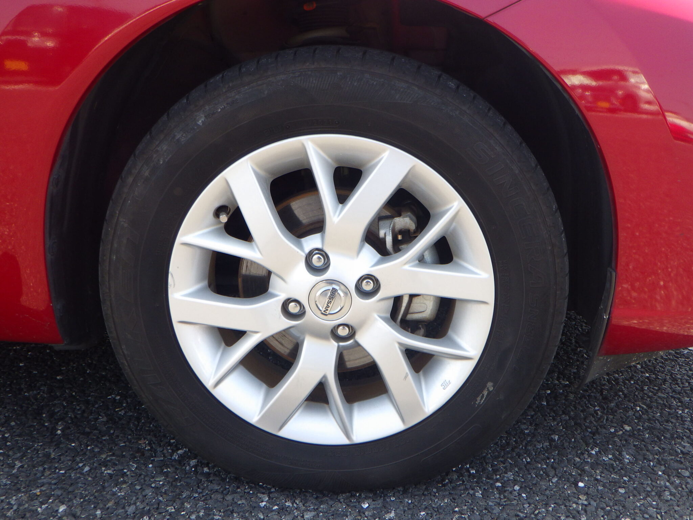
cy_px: 260
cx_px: 346
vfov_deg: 41.8
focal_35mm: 34
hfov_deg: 54.0
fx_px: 681
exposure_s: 1/200
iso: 125
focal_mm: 6.1
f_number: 3.8
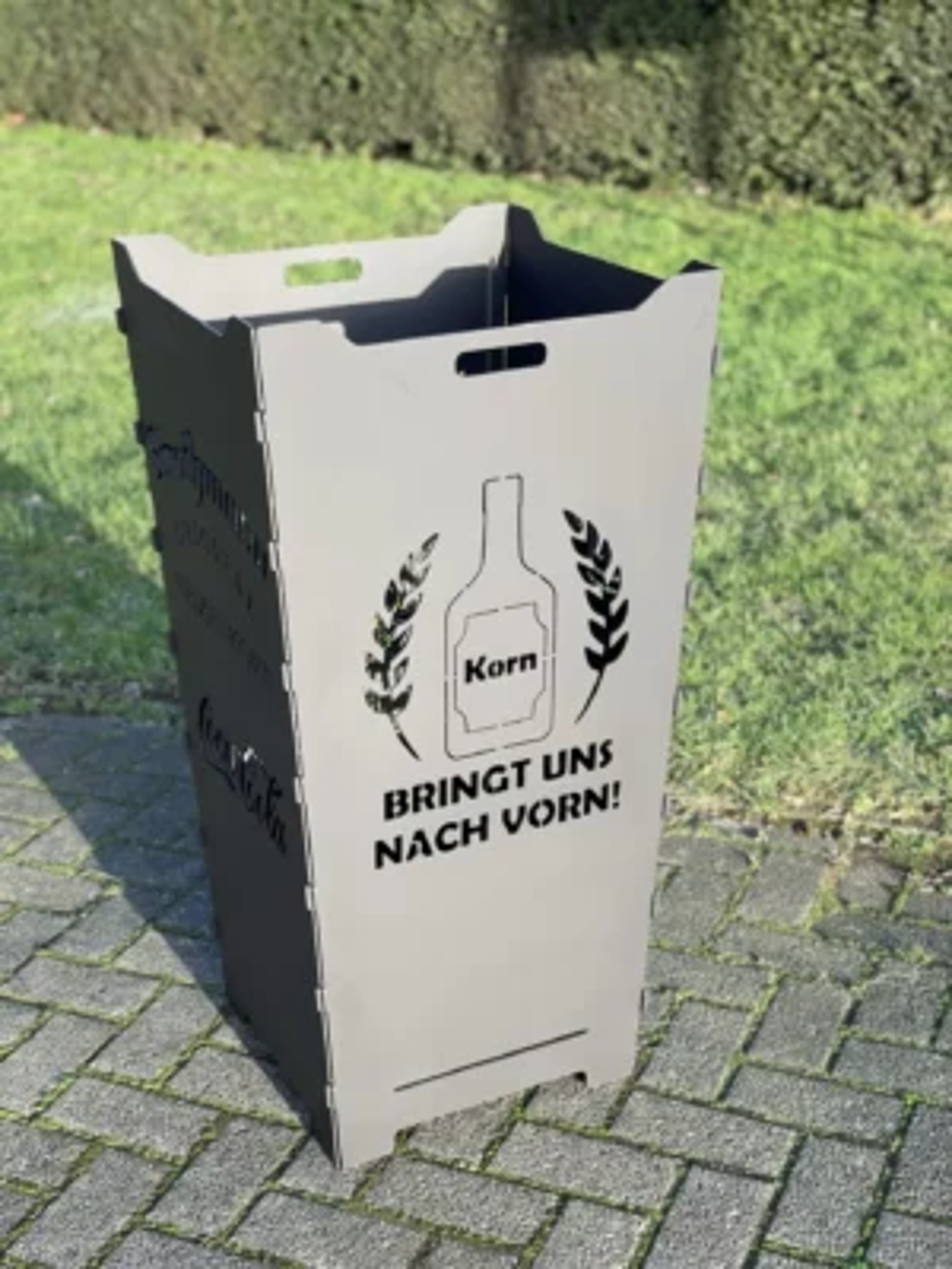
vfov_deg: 36.8
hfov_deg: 28.0
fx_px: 1907
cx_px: 476
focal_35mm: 52
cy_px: 634
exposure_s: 1/226
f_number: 2
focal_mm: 6
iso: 25
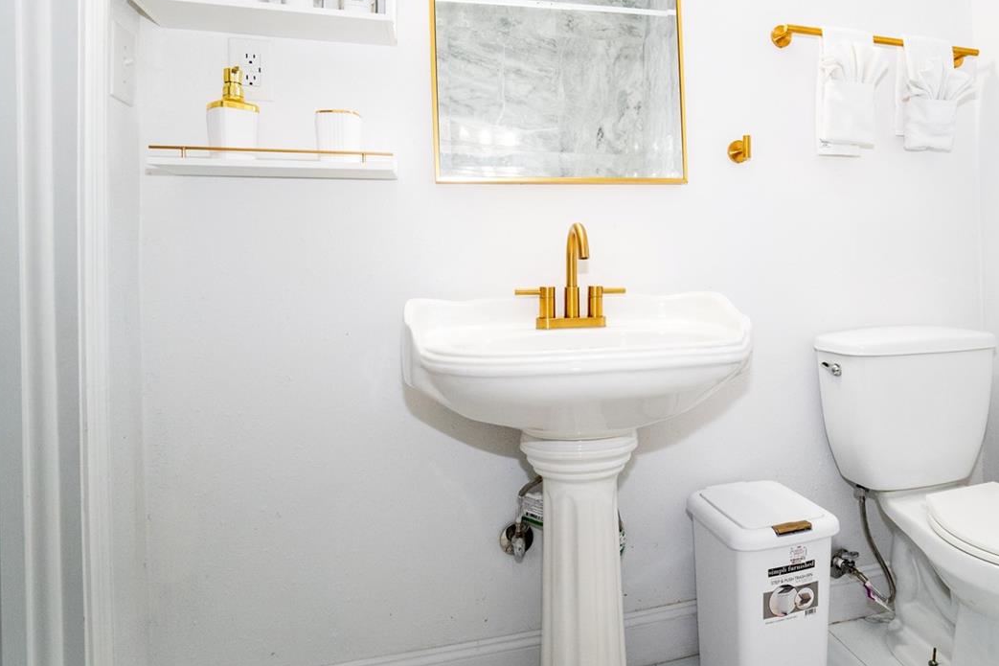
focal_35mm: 23
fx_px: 638
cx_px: 712
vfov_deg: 54.8
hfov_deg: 72.4
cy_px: 281
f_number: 4
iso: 1000
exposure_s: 1/125
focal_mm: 10
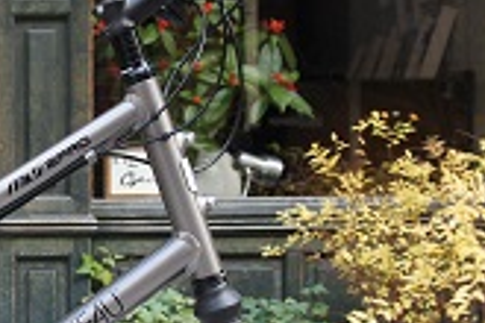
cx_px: -88
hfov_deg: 17.2
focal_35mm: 114
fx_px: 1529
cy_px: 361
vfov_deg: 11.9
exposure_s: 1/160
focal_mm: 25
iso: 500
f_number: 4
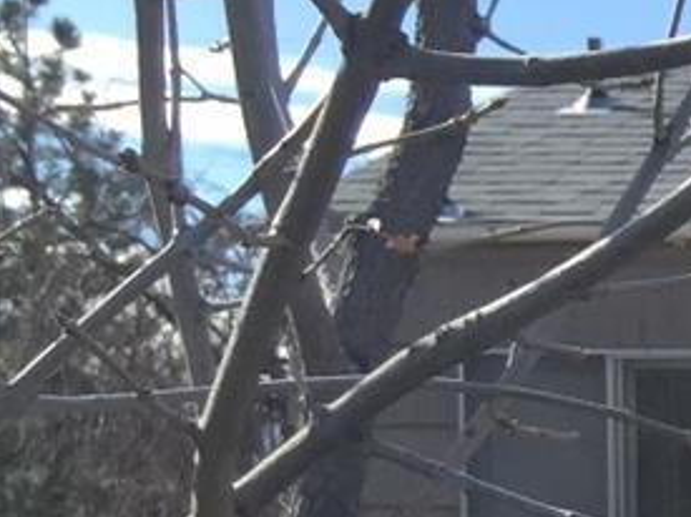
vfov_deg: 9.1
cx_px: 1882
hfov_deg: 10.1
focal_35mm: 158
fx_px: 3153
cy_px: 866
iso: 32
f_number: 2.2
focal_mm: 4.15
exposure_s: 1/1041
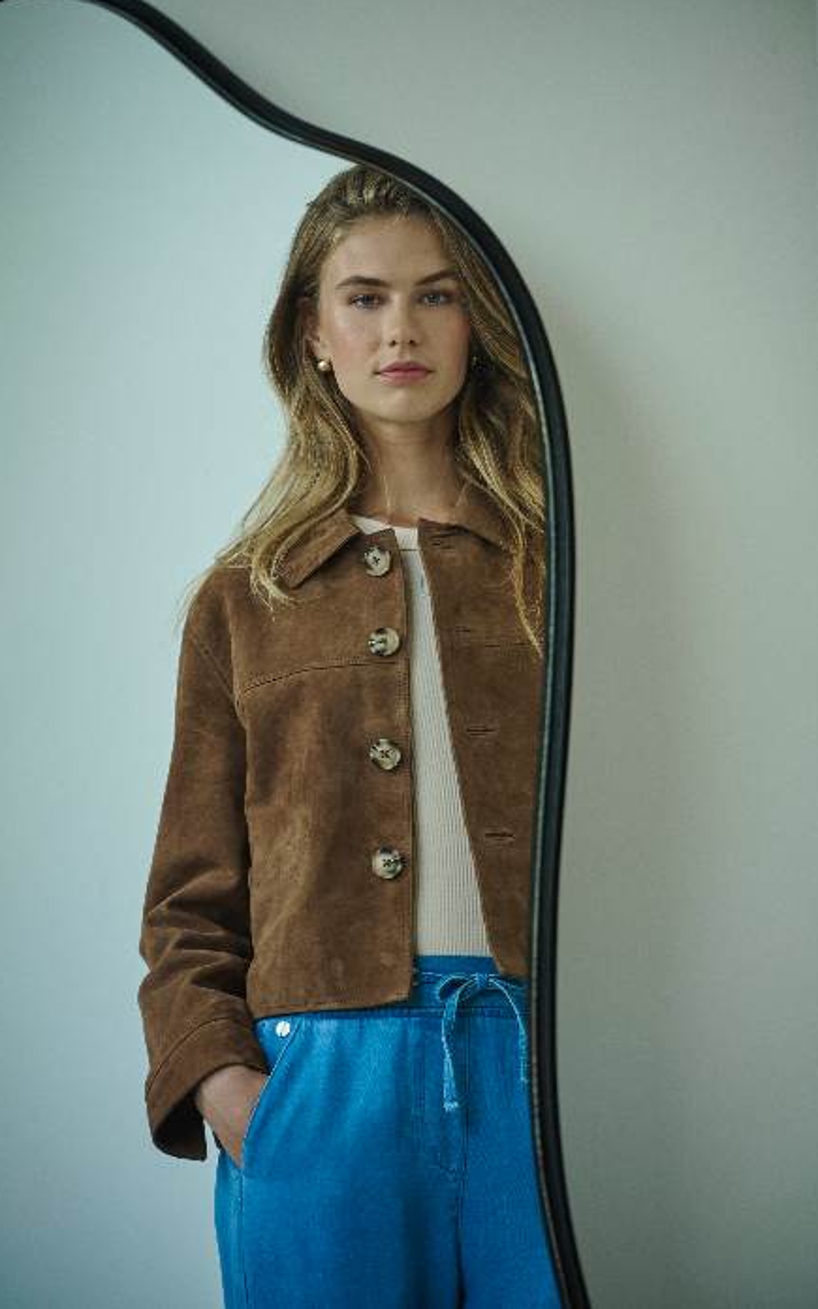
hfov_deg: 10.7
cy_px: 653
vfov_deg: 17.0
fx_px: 4387
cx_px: 397
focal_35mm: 123
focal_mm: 120
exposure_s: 1/160
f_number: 4
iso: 400
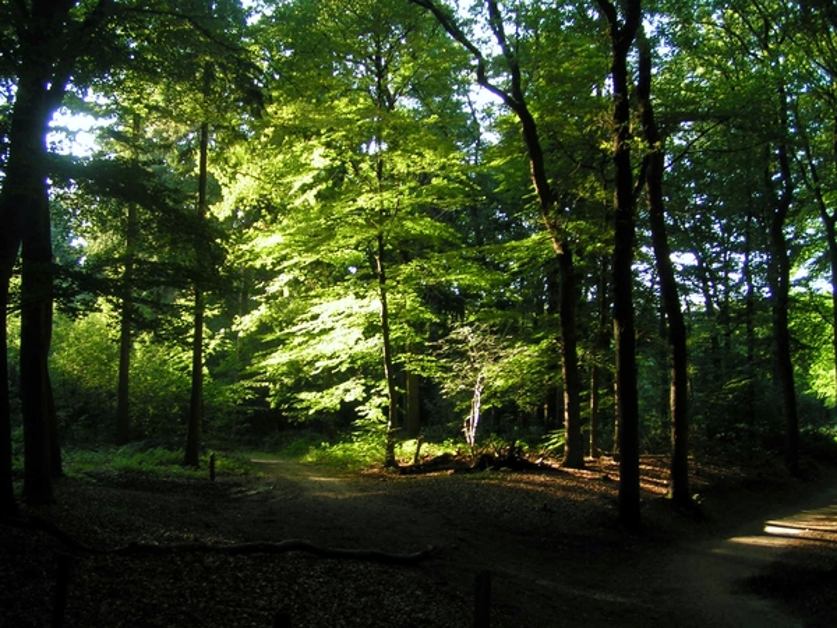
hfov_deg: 49.0
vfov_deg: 37.7
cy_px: 314
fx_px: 919
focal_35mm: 38
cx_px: 418
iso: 50
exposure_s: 1/40
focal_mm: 5.8
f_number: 3.2
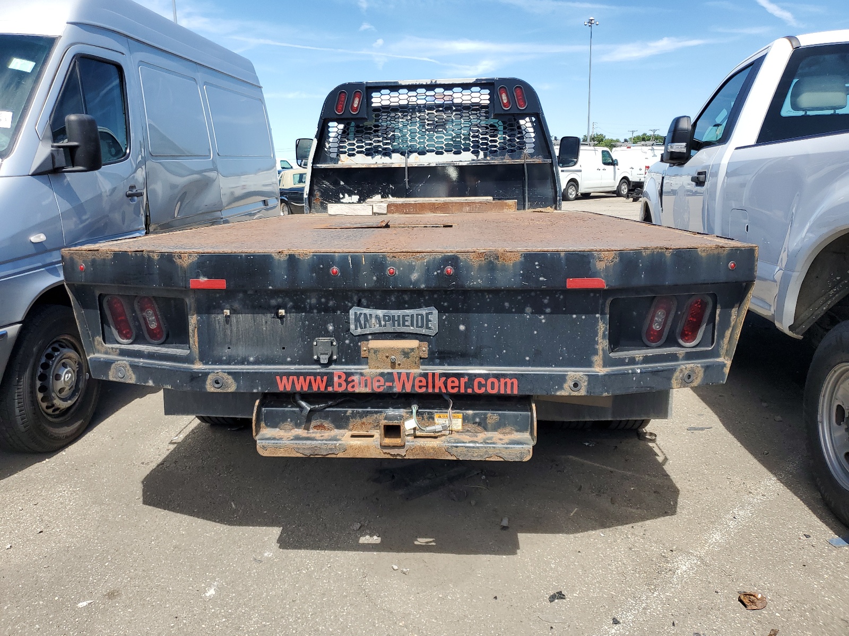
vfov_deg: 53.1
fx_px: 638
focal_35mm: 26
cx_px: 424
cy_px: 318
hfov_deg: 67.3
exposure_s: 1/2000
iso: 50
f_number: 1.5
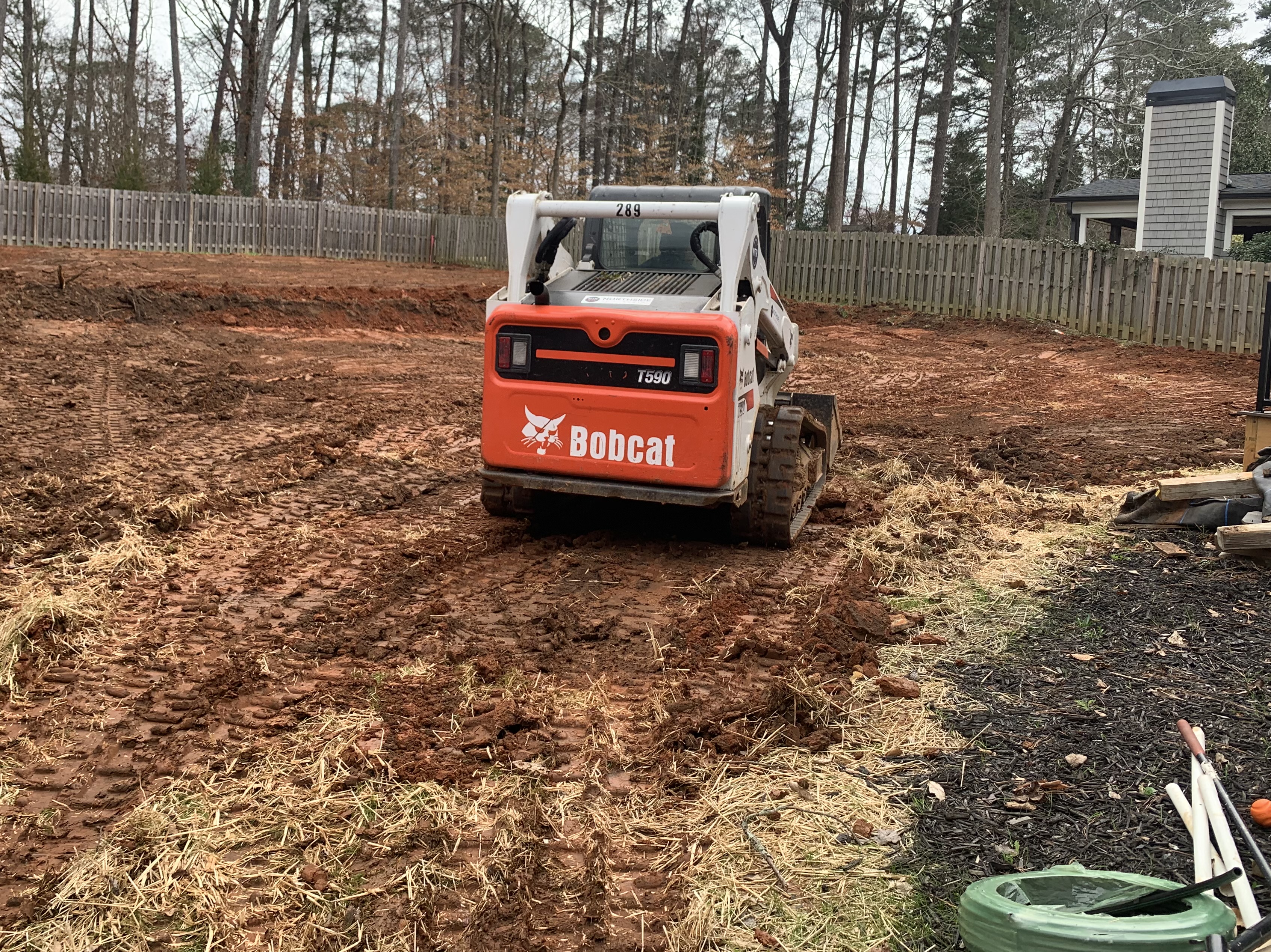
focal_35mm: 31
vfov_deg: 45.2
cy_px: 390
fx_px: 1138
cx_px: 583
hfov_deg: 58.3
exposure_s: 1/135
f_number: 1.8
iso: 25
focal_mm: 4.25
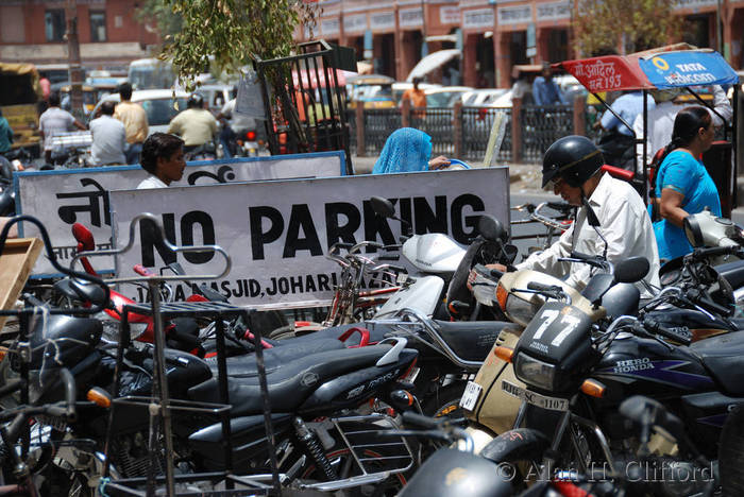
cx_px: 372
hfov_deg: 12.2
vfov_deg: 8.2
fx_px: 3475
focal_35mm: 168
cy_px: 248
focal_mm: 112
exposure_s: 1/400
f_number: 5.6
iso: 100
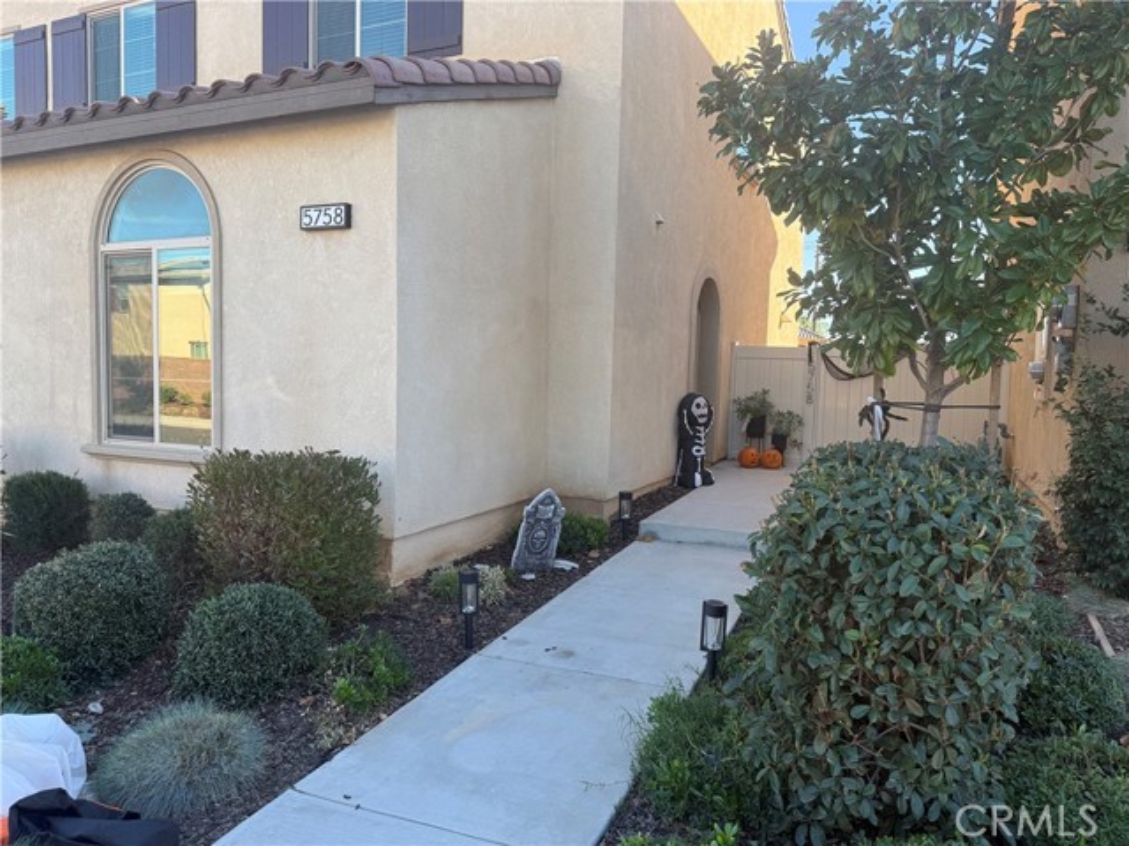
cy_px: 423
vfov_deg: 56.8
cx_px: 564
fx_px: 783
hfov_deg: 71.6
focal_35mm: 24
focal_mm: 6.76
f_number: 1.78
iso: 100
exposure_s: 1/868
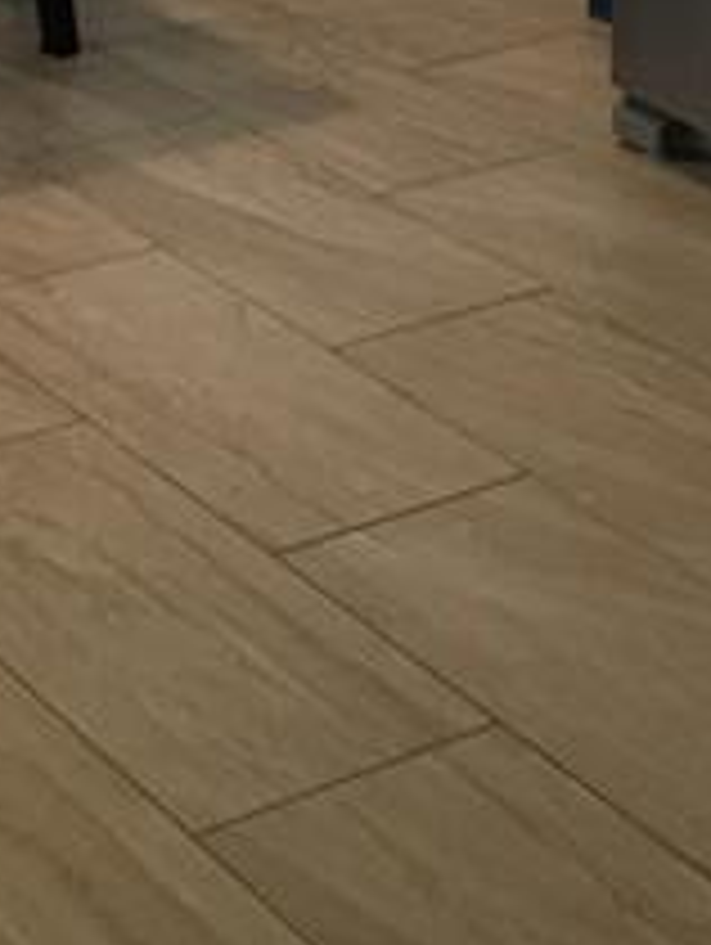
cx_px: -72
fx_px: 2897
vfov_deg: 16.8
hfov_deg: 13.7
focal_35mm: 106
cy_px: -486
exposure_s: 1/24
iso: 200
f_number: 2.2
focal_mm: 4.15
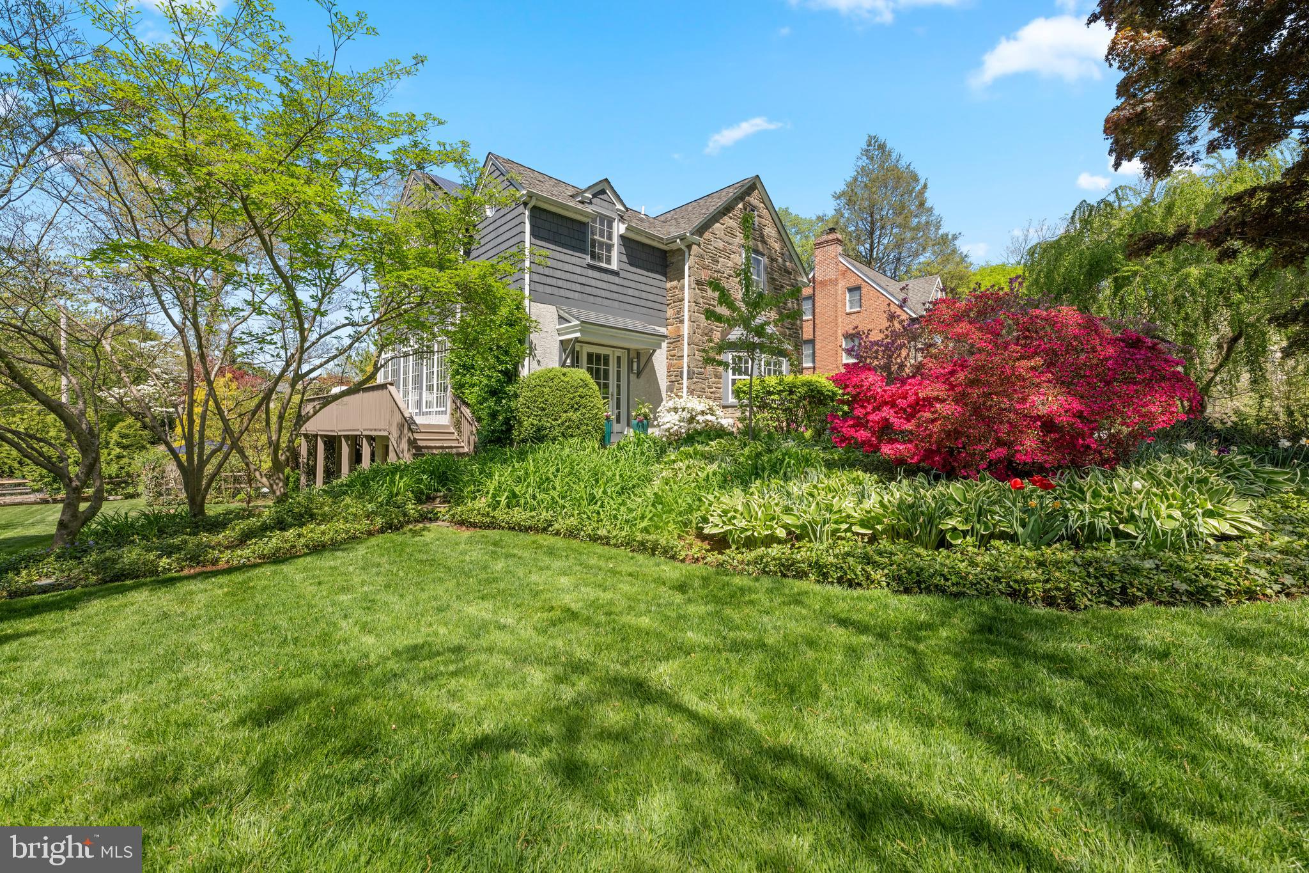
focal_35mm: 14
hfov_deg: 104.3
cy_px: 436
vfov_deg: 81.2
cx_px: 654
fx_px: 509
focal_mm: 14
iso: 640
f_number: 8
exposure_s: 1/1000
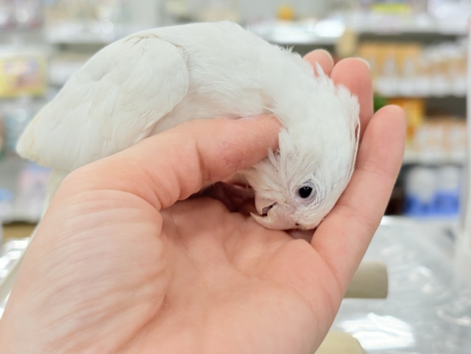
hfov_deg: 36.8
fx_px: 708
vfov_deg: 28.0
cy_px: 177
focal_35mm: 52
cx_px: 236
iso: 80
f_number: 1.6
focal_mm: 5.96
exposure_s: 1/100
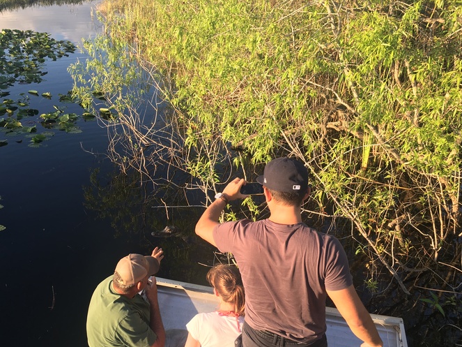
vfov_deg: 40.6
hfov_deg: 52.3
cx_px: 190
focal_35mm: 35
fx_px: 467
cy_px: 202
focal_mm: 4.15
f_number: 2.2
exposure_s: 1/287
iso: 25
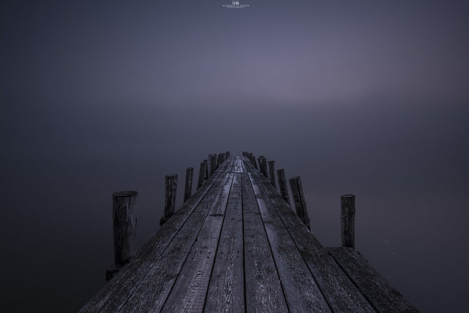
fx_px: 208
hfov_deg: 96.7
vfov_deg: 73.7
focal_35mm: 16
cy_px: 156
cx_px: 234
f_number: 16
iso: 100
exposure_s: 57
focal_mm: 16
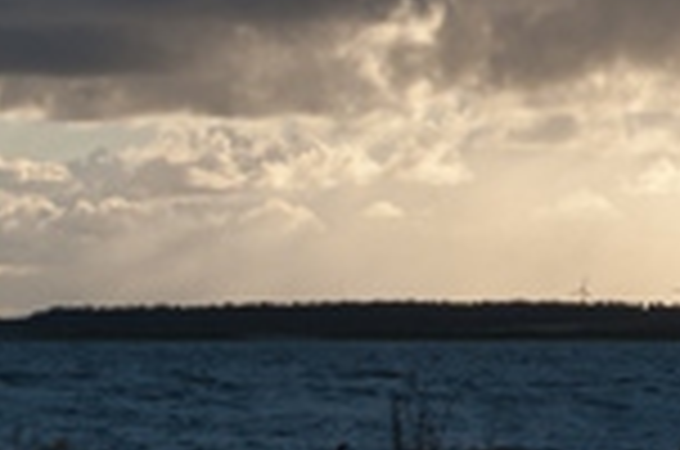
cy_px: 92
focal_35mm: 224
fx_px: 4216
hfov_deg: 8.9
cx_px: 1121
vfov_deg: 6.1
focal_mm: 45
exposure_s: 1/200
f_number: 10
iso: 100
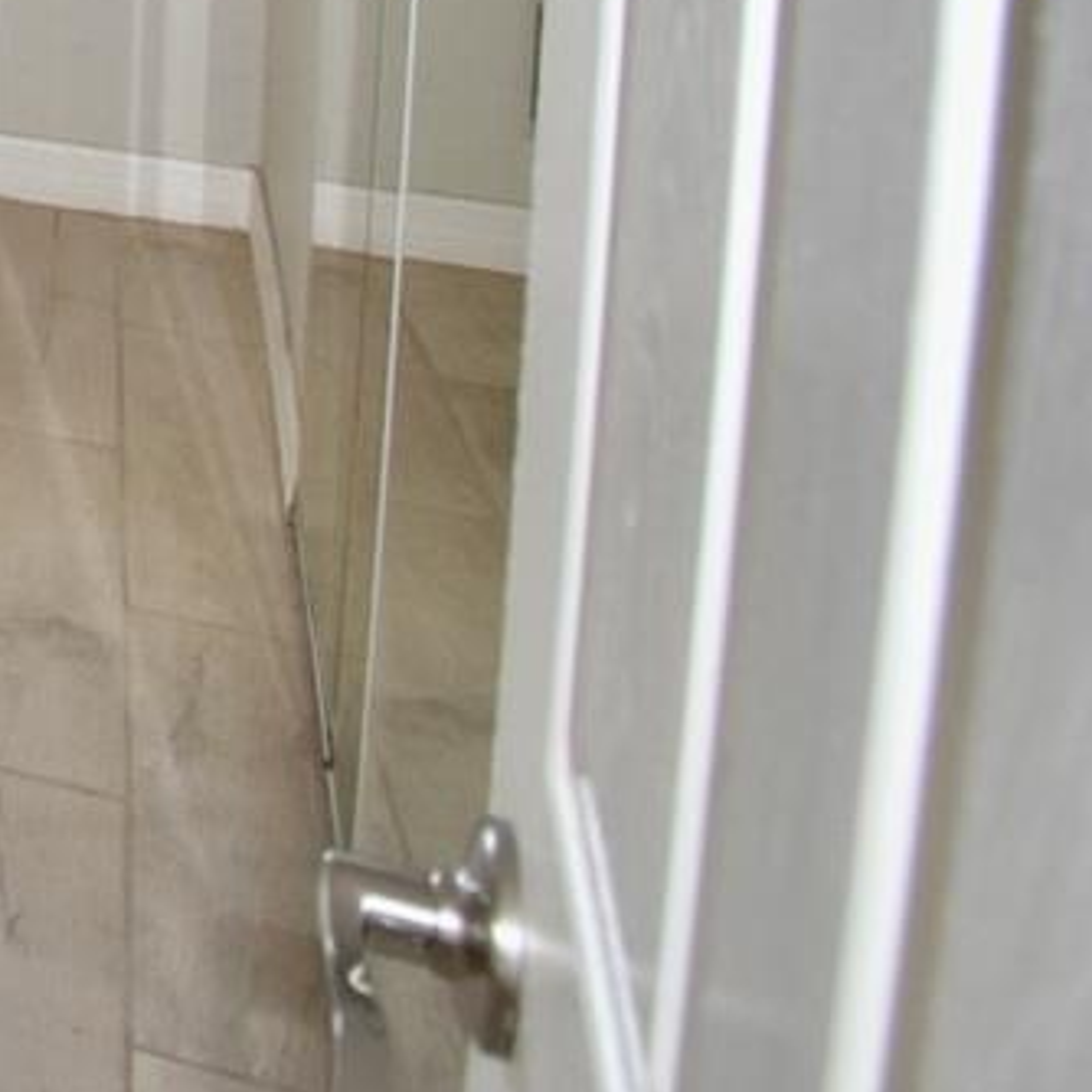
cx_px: -1445
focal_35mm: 61
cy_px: -556
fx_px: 2177
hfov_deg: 15.8
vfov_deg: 22.8
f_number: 4.5
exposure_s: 1/60
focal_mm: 10
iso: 450
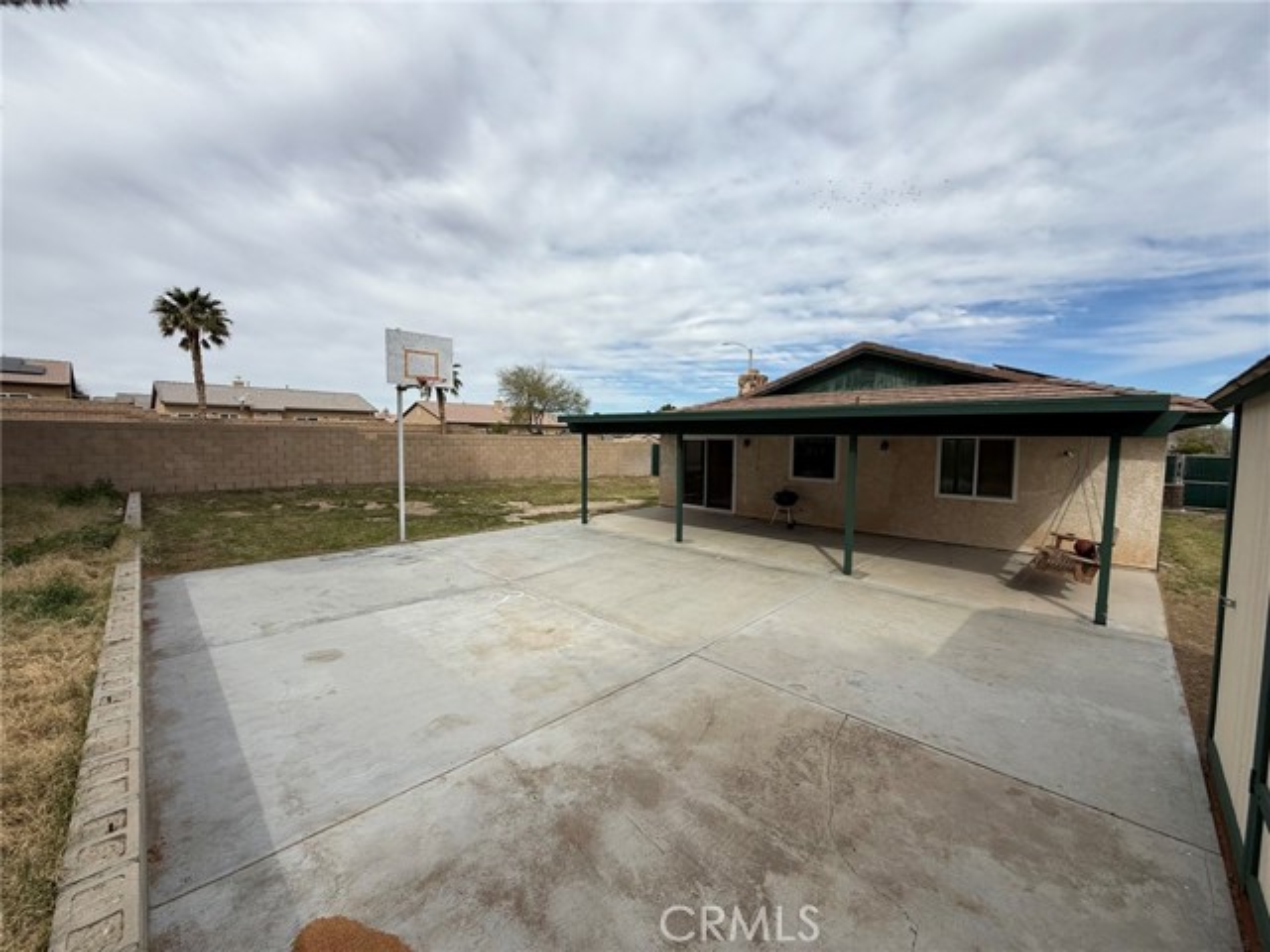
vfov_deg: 85.7
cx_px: 635
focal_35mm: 14
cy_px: 476
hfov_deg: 102.1
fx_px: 514
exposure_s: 1/2976
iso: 50
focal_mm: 2.22
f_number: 2.2
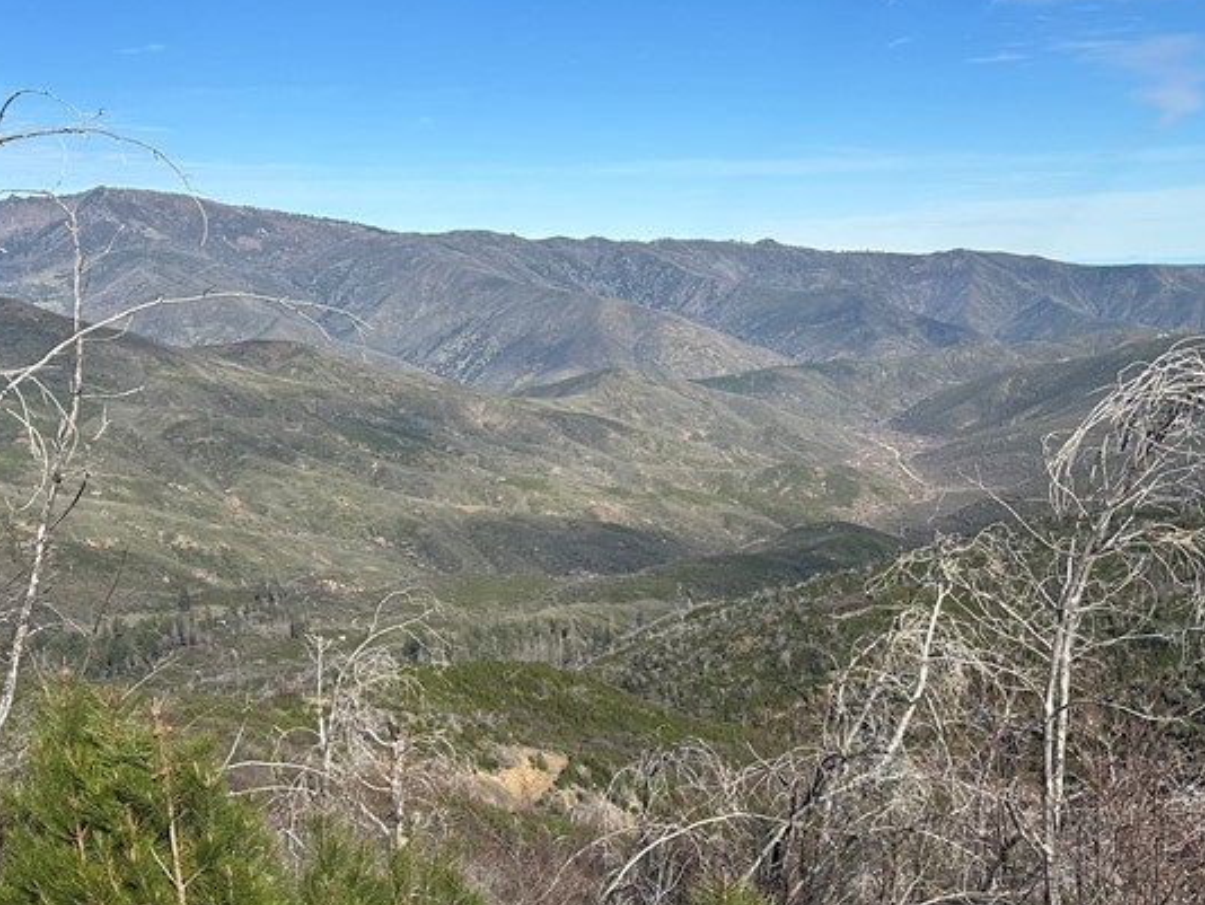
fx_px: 1602
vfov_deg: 31.4
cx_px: 763
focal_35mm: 46
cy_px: 551
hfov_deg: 40.9
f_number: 1.78
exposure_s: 1/4762
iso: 80
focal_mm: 6.86
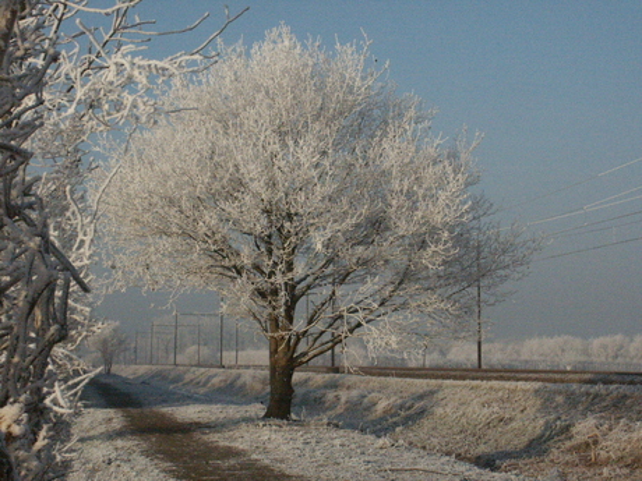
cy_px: 240
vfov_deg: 17.6
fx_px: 1558
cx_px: 321
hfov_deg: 23.3
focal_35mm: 84
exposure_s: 1/2000
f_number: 9.5
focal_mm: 20.81
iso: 800
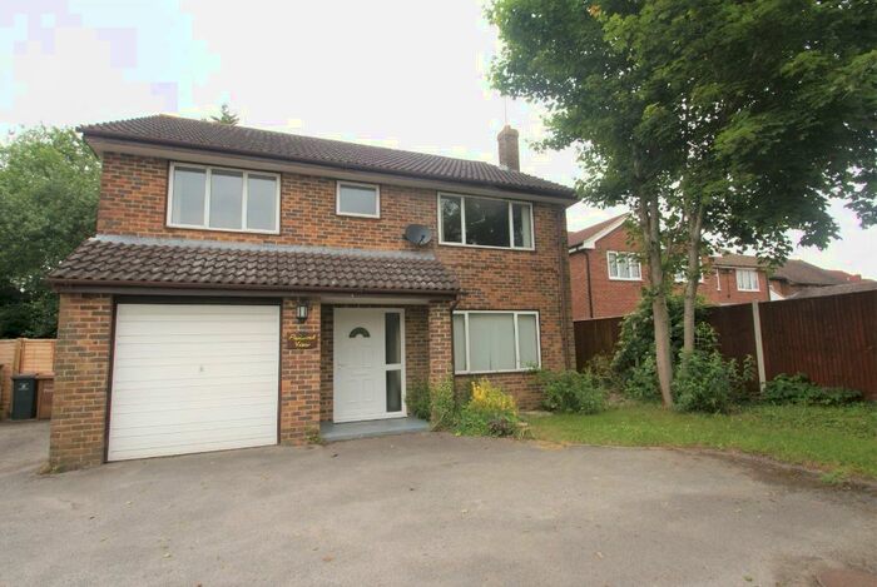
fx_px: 366
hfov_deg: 100.3
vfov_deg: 77.5
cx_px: 438
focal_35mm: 15
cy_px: 294
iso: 100
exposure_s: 1/80
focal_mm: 10
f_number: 8
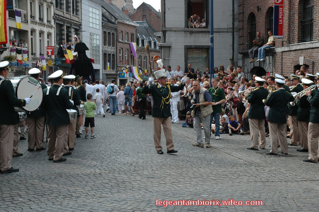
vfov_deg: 23.7
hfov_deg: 35.1
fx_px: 505
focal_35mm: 57
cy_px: 106
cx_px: 160
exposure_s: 1/60
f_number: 14
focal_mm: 38
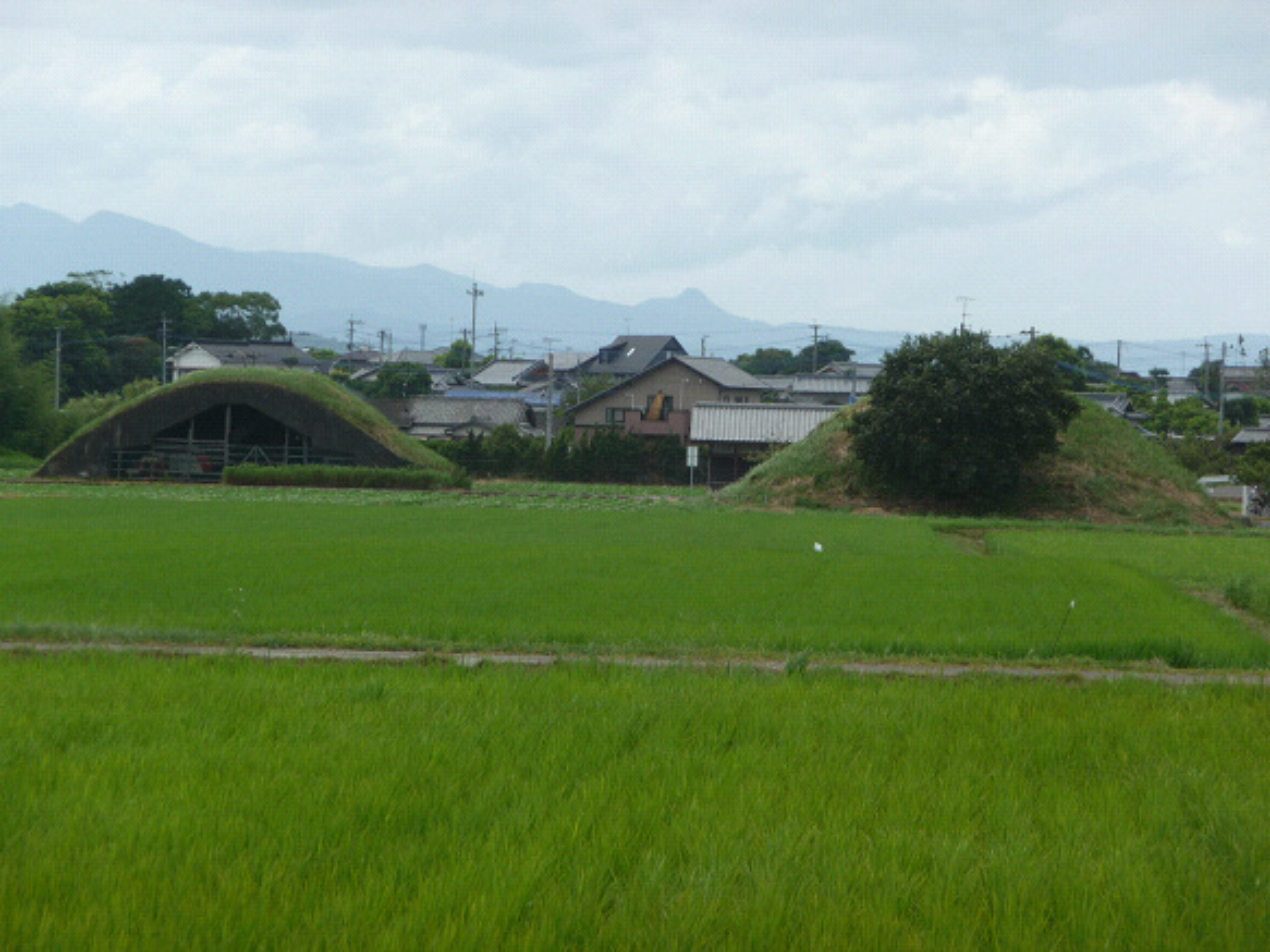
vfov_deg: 7.5
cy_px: 476
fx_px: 7299
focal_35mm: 199
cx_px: 635
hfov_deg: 9.9
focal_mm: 34.2
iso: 100
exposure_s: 1/640
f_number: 4.8
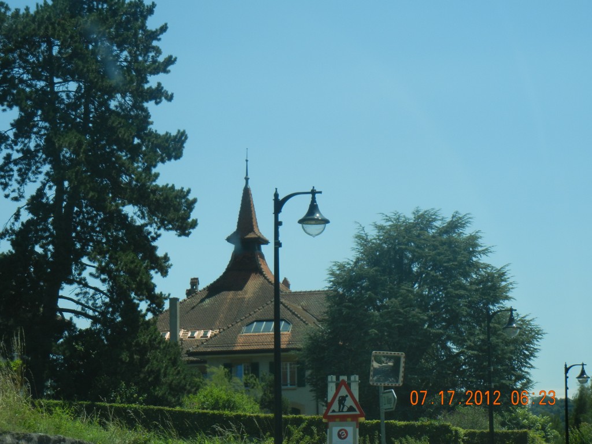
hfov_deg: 19.3
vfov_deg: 14.5
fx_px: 1744
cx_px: 296
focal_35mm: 102
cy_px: 222
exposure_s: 1/833
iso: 160
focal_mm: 18.3
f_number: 4.5
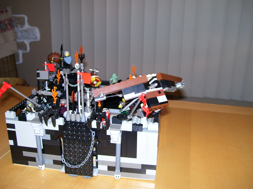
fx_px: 263
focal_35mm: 36
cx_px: 126
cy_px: 94
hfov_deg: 51.4
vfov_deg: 39.7
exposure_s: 1/60
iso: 80
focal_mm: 6
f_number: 2.7
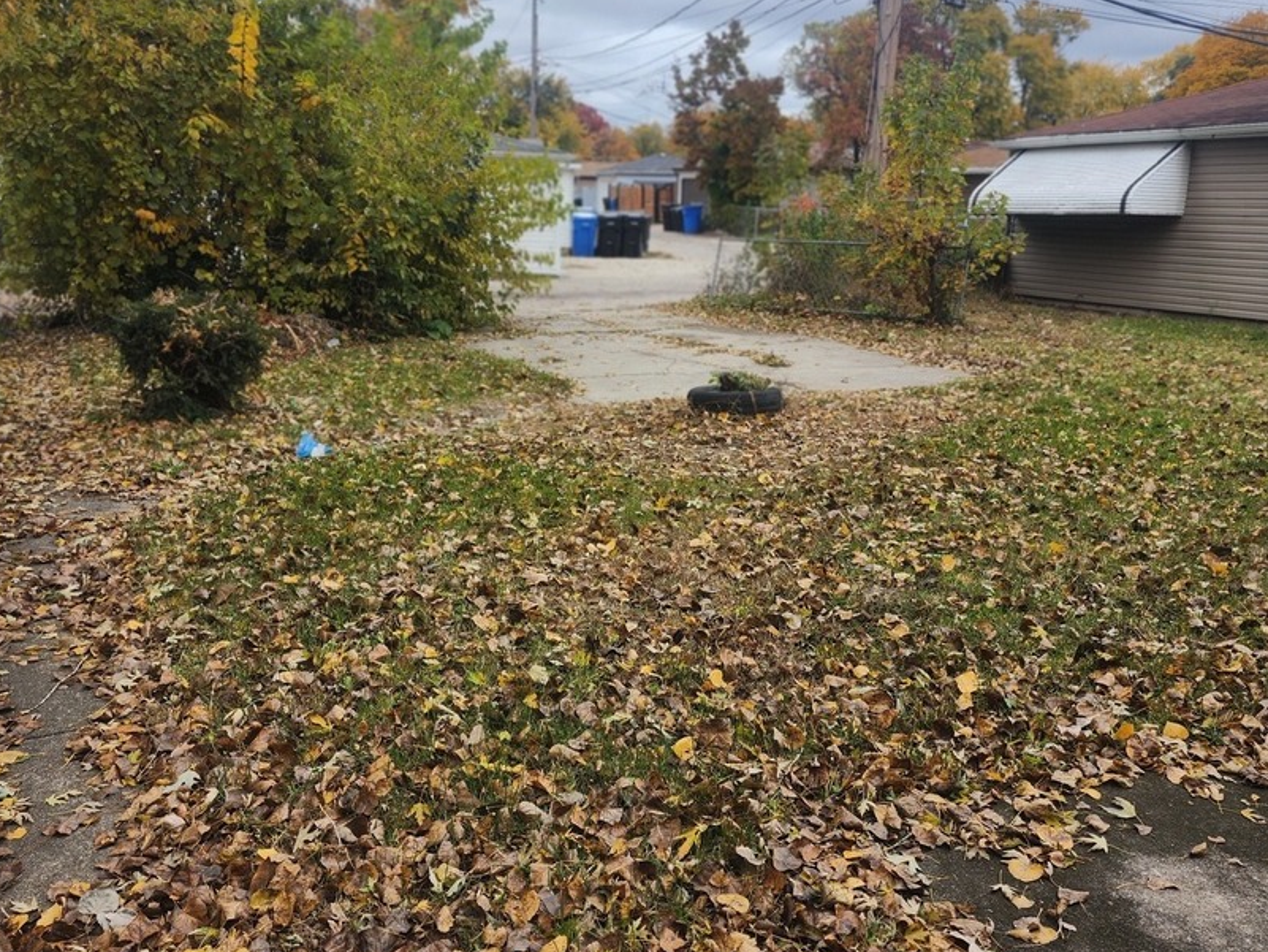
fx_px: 1136
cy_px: 459
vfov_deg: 45.4
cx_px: 633
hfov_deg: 58.3
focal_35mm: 31
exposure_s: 1/294
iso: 12
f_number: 1.8
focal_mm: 6.4
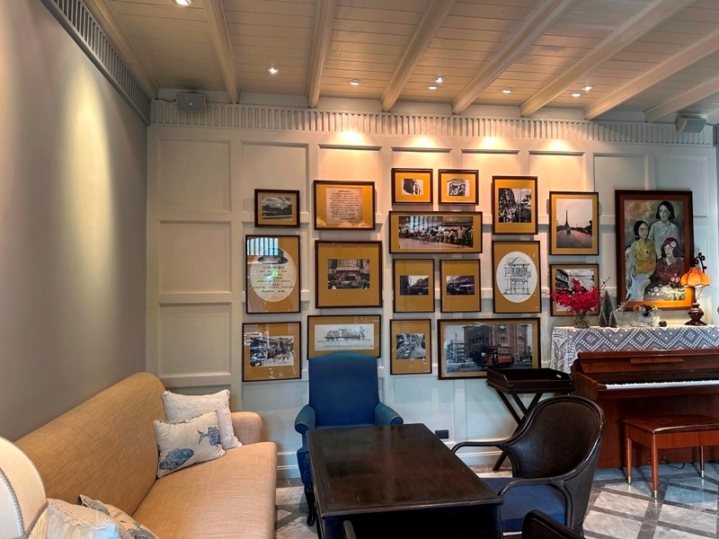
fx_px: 498
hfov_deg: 71.6
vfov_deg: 56.8
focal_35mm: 24
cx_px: 360
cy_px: 270
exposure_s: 1/50
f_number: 1.78
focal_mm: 6.86
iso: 200
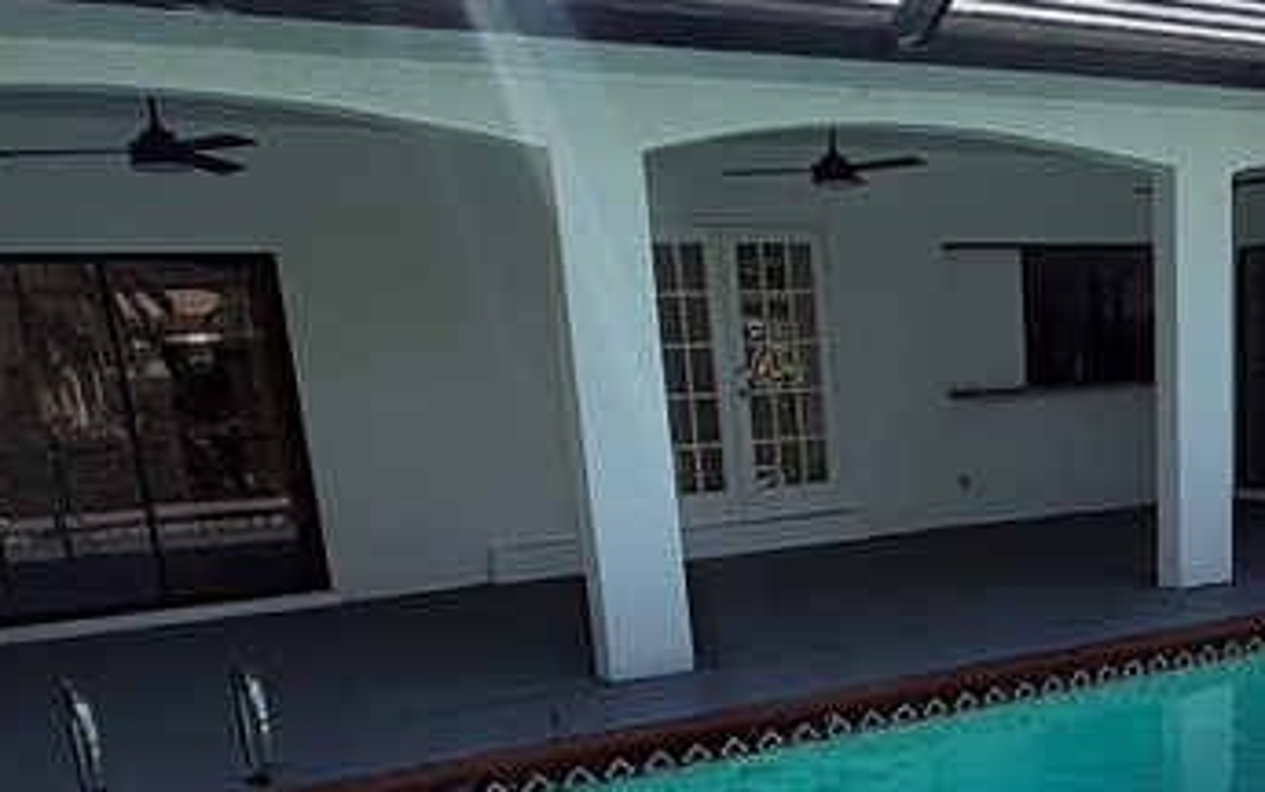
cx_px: 1016
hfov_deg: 43.1
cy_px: 792
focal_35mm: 44
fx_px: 1518
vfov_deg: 27.6
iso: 50
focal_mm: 2.22
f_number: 2.2
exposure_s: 1/368
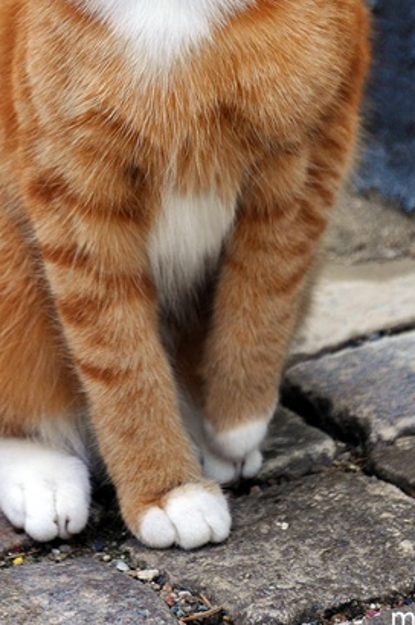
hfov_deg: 5.1
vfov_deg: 7.7
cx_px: 128
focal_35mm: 267
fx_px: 4633
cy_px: 2
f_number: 5.6
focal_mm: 85
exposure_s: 1/60
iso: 450
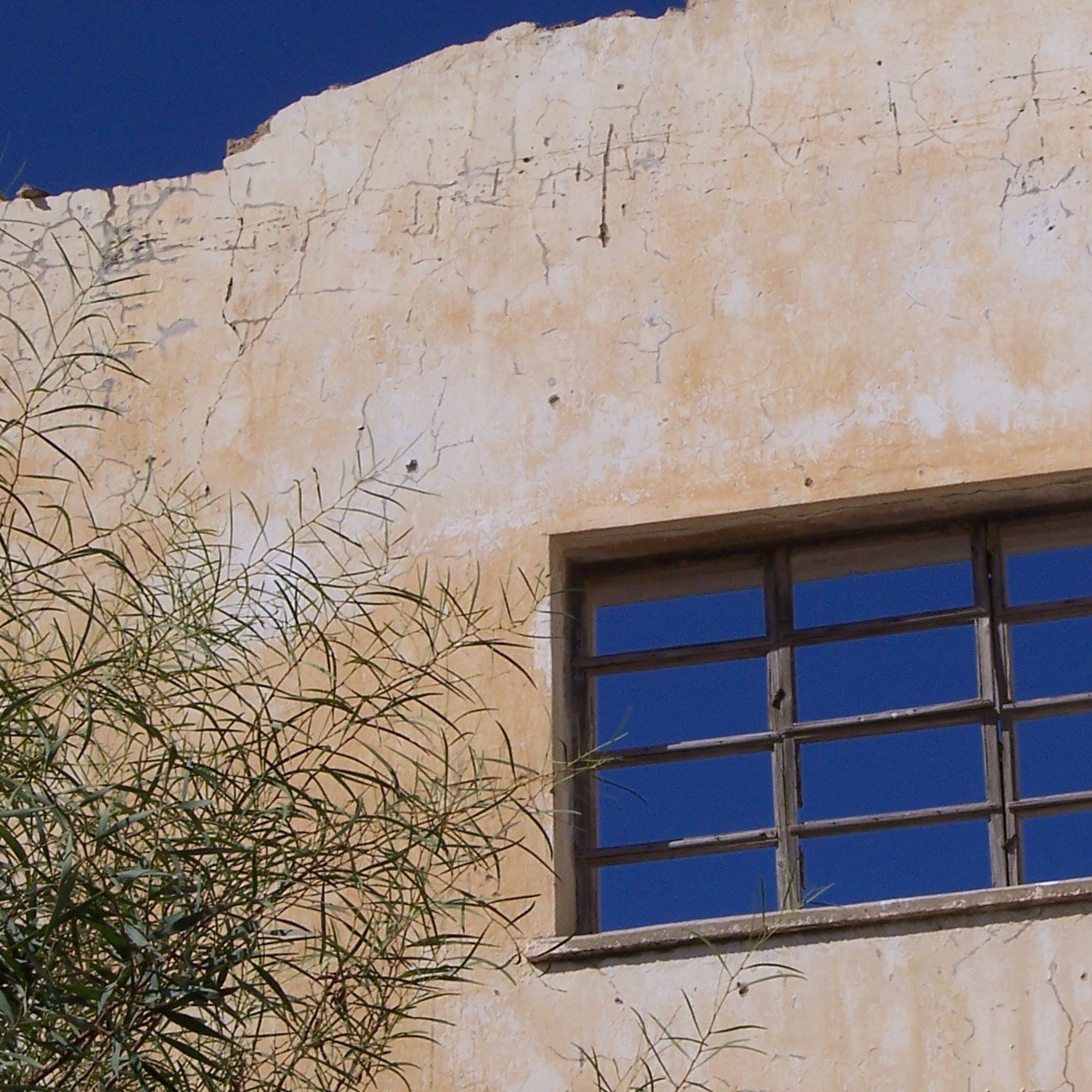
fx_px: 5139
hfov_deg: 12.1
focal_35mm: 144
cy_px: 388
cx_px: 707
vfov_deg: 12.1
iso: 100
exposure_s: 1/750
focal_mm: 16
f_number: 8
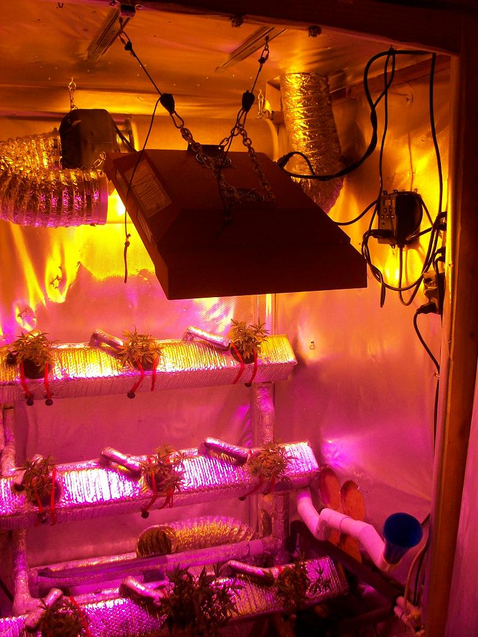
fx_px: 626
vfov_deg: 53.9
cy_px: 318
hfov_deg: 41.8
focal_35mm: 34
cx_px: 239
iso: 80
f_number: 2.8
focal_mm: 5.7
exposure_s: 1/641
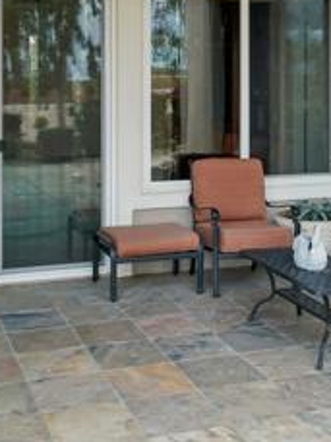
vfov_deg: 30.4
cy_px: 82
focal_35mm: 62
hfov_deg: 23.6
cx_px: 190
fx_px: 790
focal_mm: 23
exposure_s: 1/30
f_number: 8
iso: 160
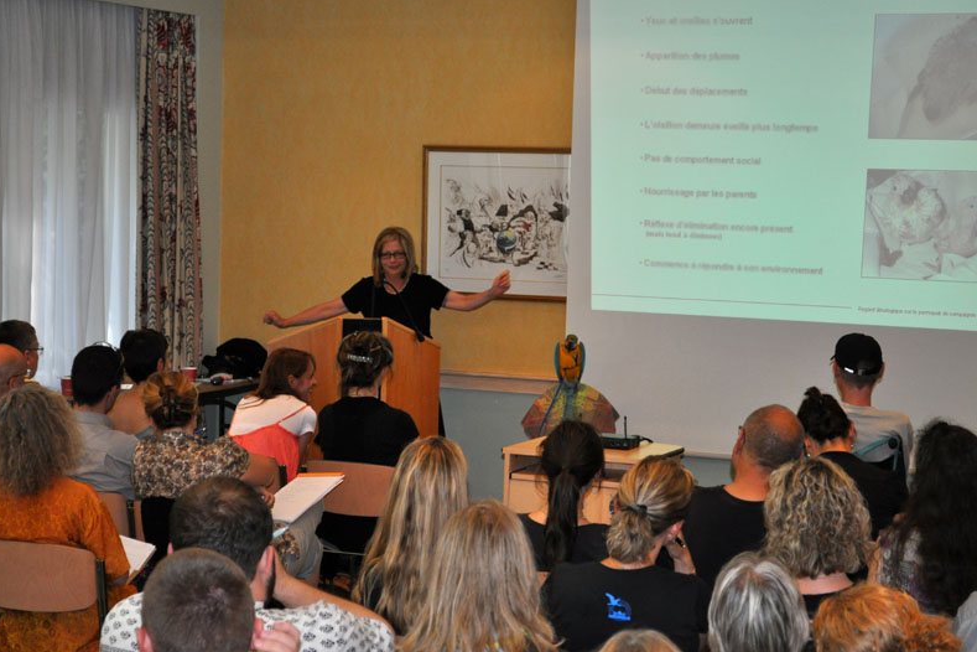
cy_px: 328
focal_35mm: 84
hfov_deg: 24.3
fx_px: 2266
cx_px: 483
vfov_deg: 16.4
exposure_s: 1/60
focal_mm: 55
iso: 800
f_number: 5.6
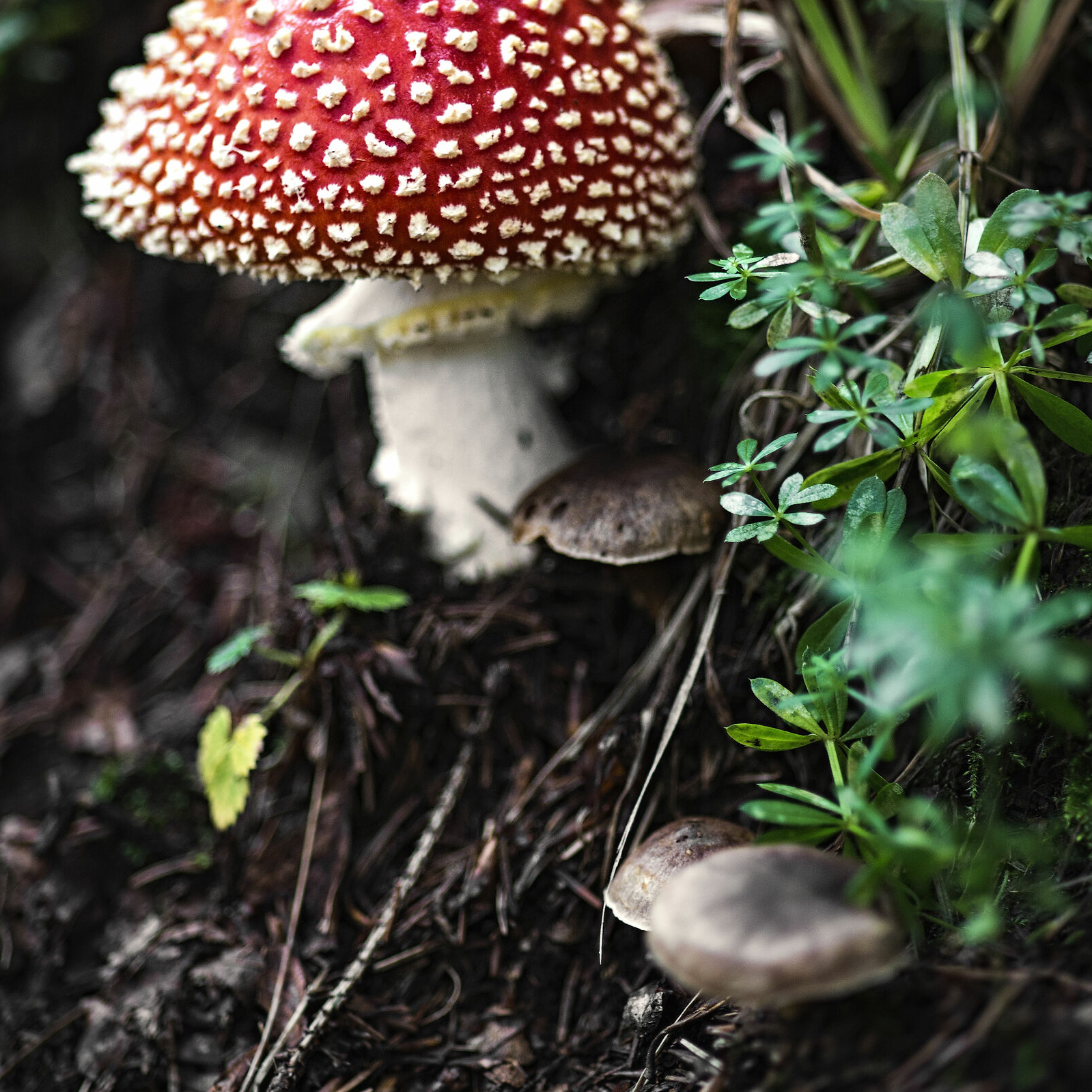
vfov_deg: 13.0
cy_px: 501
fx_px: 4783
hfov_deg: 13.0
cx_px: 546
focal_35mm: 134
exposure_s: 1/320
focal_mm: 105
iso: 640
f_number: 2.8
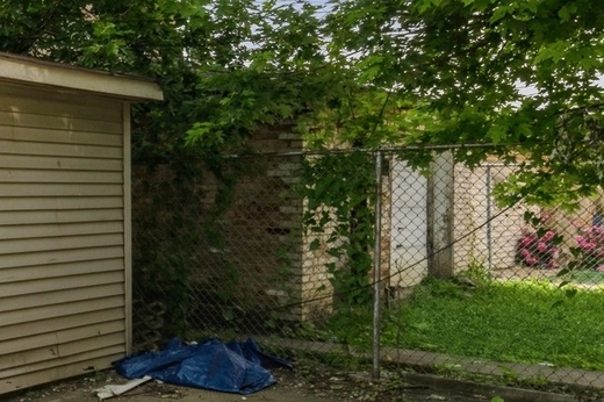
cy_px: 148
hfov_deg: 27.8
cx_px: -265
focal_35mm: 53
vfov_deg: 25.4
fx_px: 889
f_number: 8
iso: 200
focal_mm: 17
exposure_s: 1/320
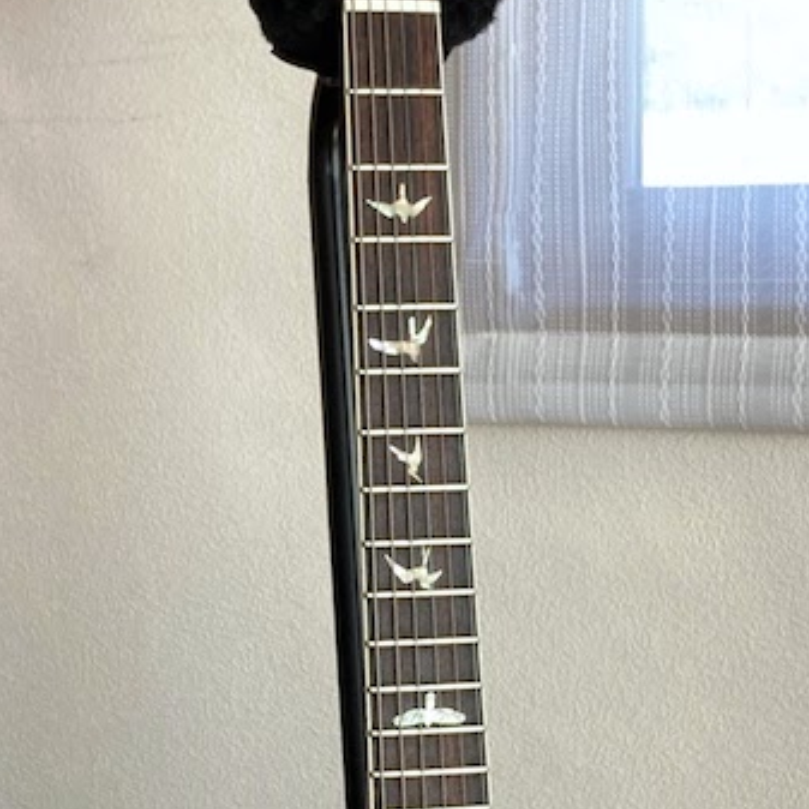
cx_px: 324
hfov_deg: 19.7
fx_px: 2327
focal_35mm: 88
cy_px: 598
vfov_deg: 19.6
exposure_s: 1/121
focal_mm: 3.99
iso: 32
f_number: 1.8
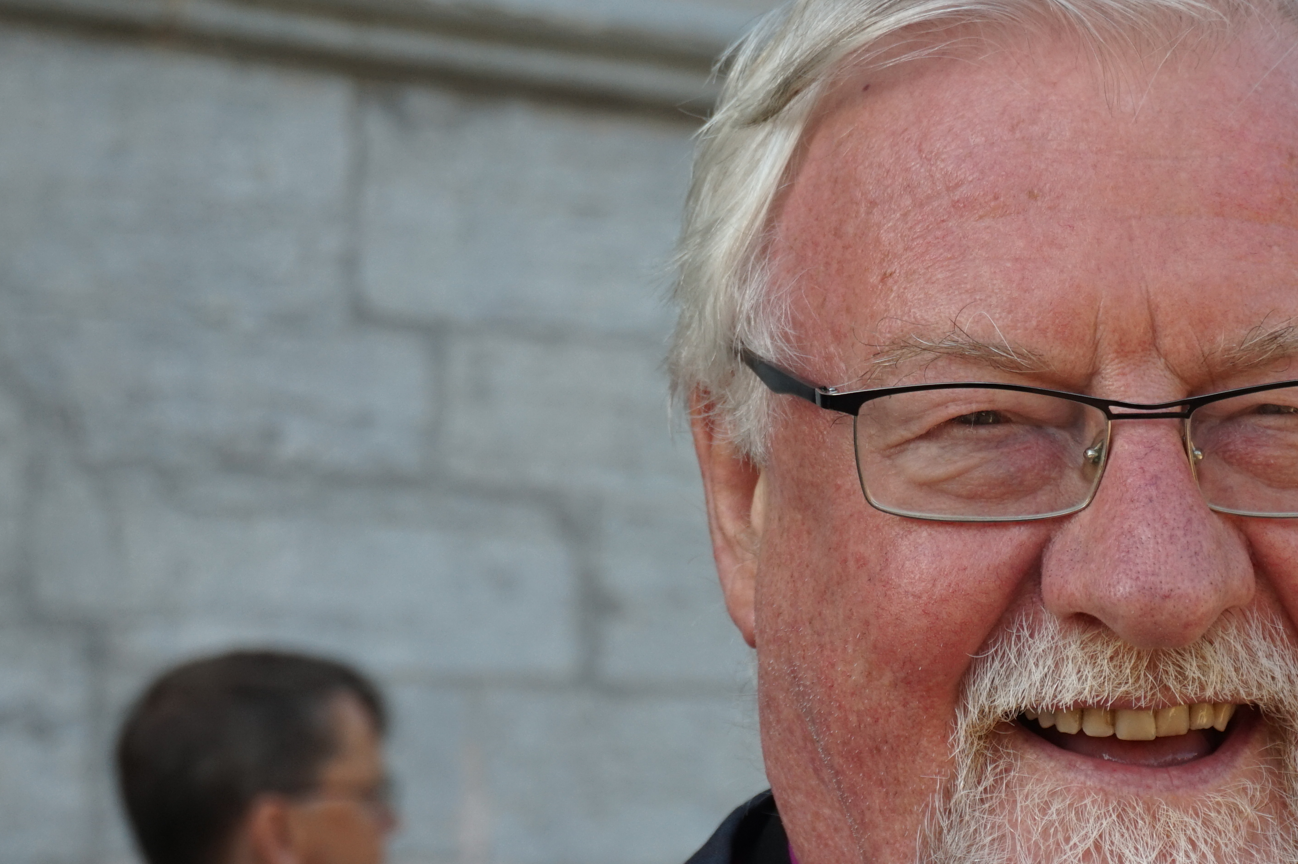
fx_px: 4360
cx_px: 957
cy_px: 648
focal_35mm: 121
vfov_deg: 11.3
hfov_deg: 16.9
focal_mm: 42
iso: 250
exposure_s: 1/160
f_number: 5.6
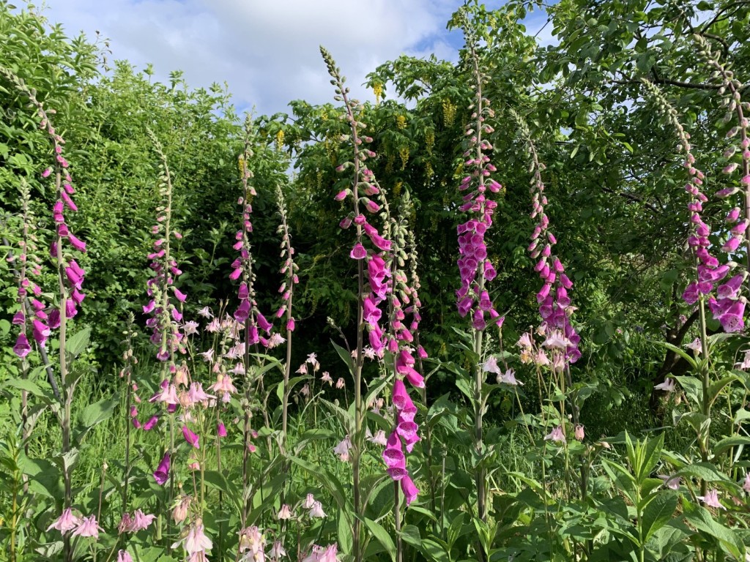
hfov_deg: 67.3
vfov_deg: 53.1
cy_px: 281
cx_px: 375
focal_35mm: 26
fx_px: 563
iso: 25
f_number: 1.8
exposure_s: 1/651
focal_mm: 4.25
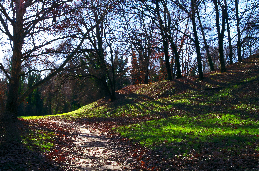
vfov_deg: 25.9
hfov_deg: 38.3
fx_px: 373
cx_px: 130
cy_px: 86
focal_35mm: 52
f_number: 20
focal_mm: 35
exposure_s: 1/40
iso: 400
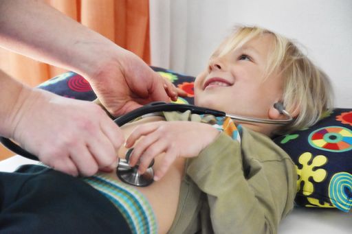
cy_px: 117
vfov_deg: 9.9
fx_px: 1349
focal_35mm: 138
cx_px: 176
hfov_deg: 14.9
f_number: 5.6
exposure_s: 1/250
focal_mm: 92
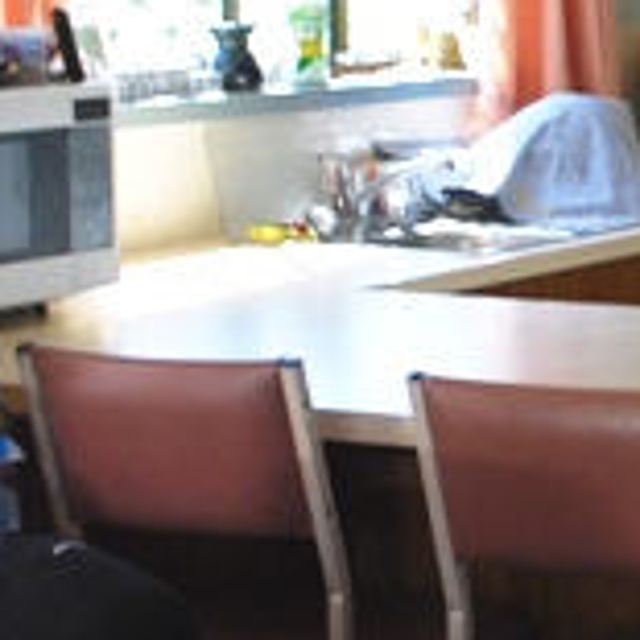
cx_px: 714
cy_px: 132
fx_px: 2761
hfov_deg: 13.0
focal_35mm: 132
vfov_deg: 13.2
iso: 200
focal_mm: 20
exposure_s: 1/80
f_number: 4.5
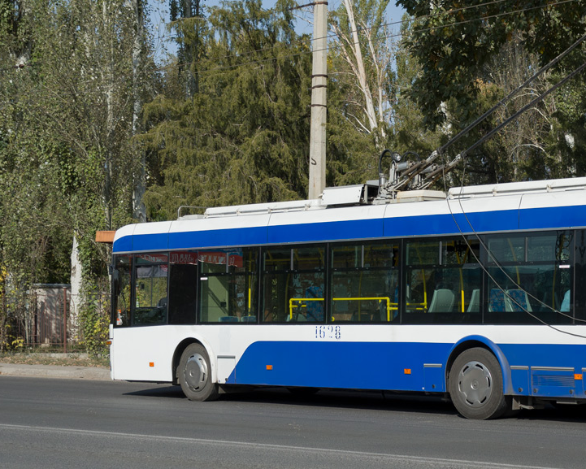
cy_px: 163
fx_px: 1301
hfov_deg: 25.1
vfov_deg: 20.4
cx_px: 432
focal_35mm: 75
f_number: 5.6
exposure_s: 1/640
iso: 100
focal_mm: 32
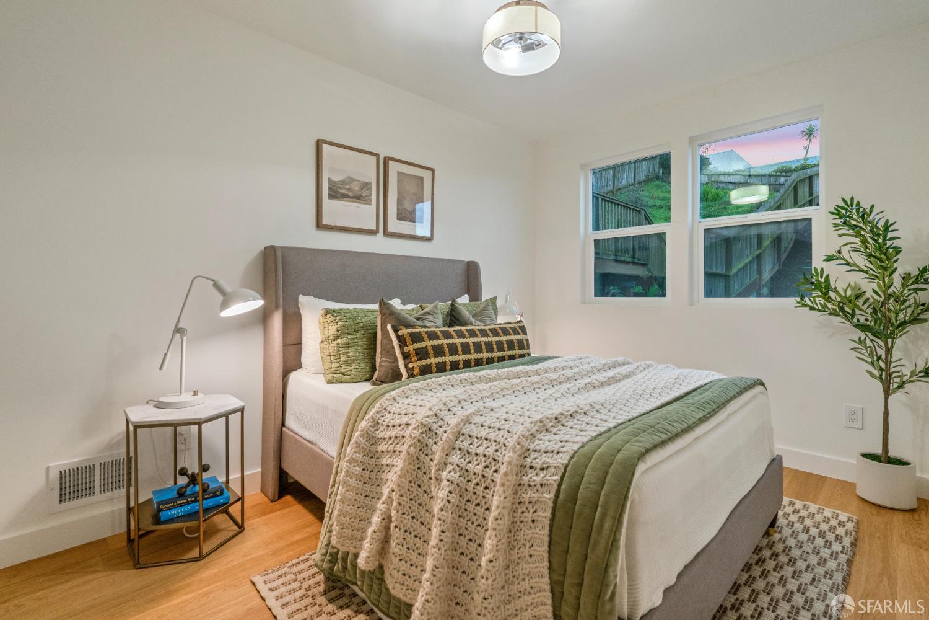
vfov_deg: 73.7
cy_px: 310
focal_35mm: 16
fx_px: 413
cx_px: 464
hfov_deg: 96.7
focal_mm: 16
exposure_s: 1/15
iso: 640
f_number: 9
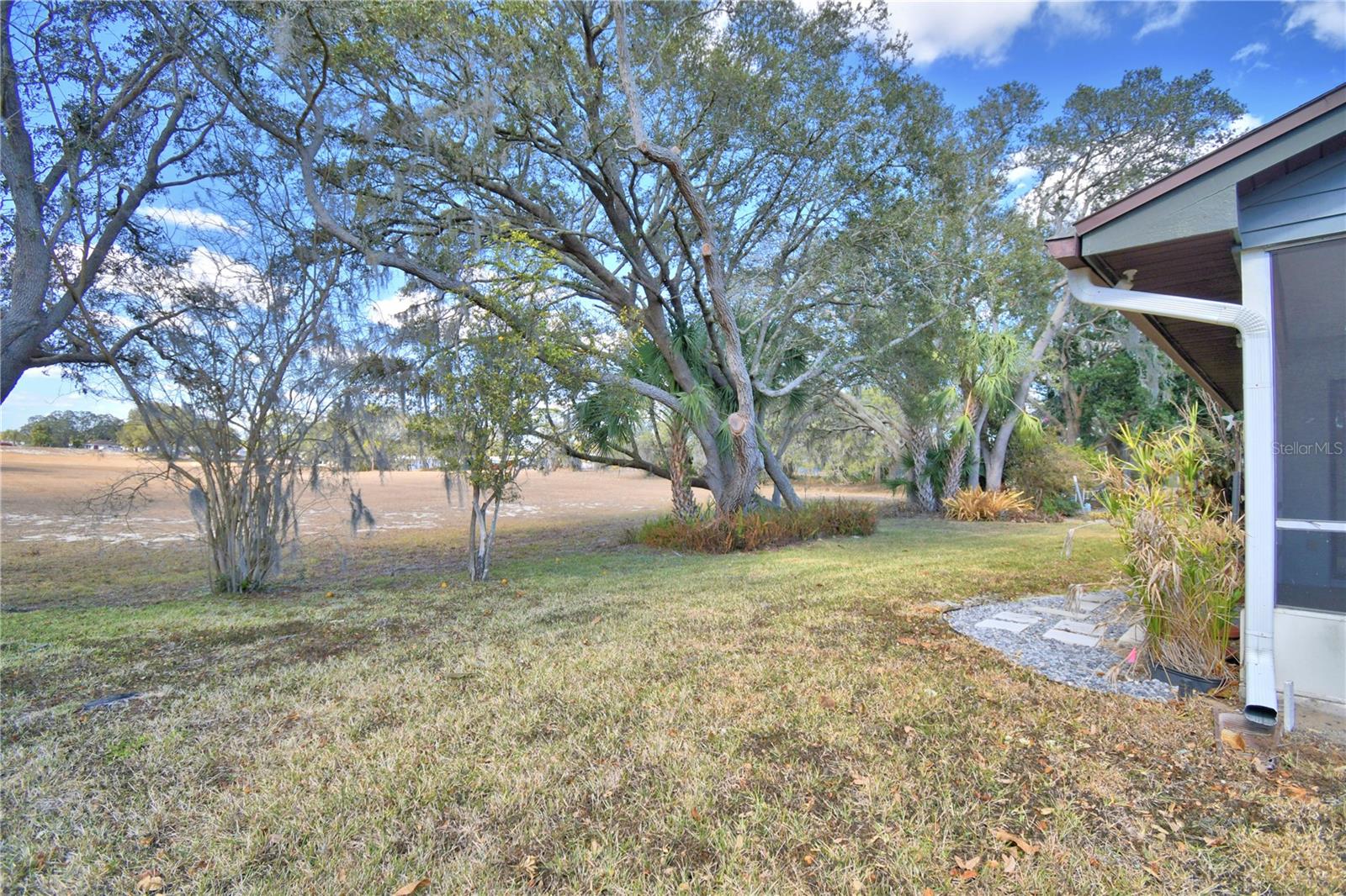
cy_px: 448
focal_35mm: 15
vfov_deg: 77.3
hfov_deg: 100.4
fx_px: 561
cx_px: 673
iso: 160
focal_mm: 10
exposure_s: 1/500
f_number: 4.5
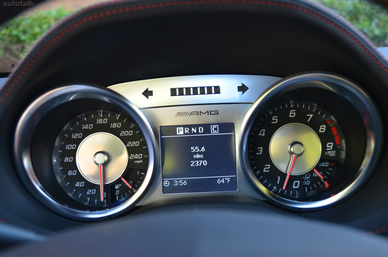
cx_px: 194
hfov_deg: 49.6
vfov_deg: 34.1
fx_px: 419
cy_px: 128
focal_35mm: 39
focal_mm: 26
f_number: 3.8
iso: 1600
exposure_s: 1/200
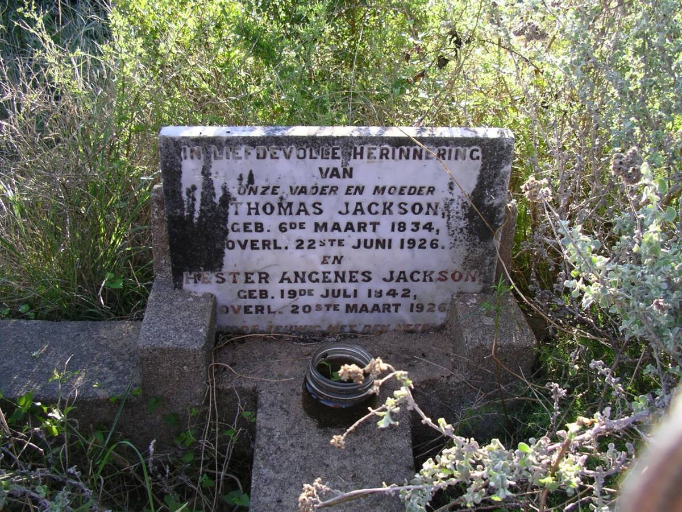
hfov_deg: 50.1
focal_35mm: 37
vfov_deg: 38.7
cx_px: 341
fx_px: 729
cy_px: 256
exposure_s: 1/80
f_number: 2.8
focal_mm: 5.7
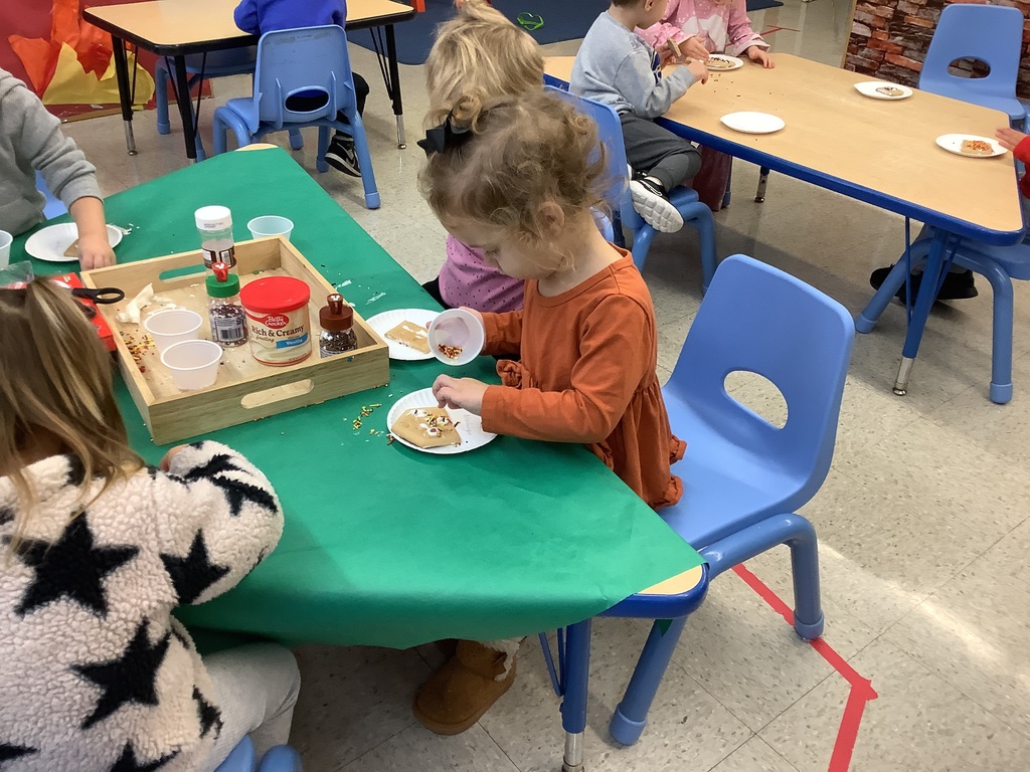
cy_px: 386
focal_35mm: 31
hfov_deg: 58.4
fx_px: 922
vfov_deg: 45.4
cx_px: 515
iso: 125
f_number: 2.4
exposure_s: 1/60
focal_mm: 3.3
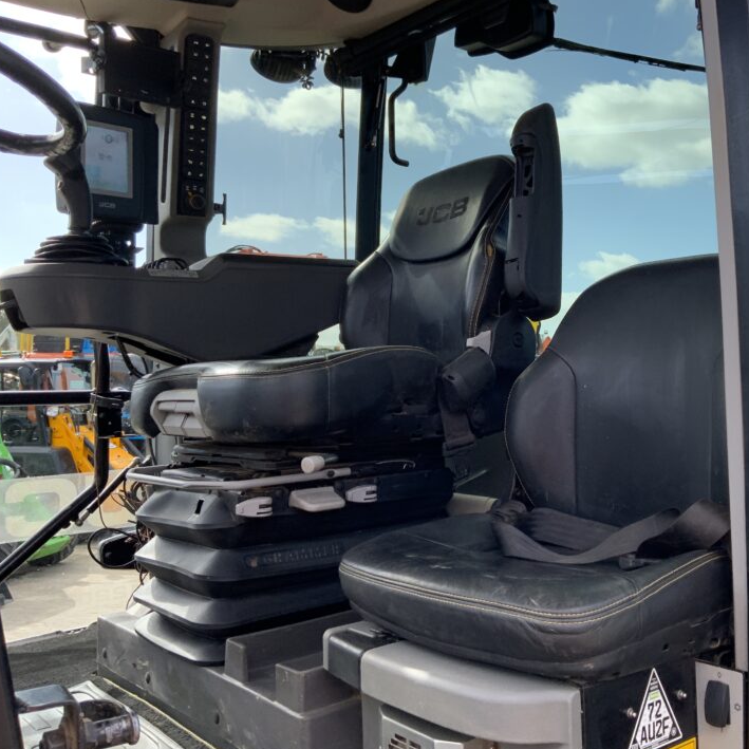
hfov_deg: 44.2
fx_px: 906
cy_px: 351
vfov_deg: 44.9
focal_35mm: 37
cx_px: 509
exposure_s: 1/333
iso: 16
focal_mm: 3
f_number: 1.8
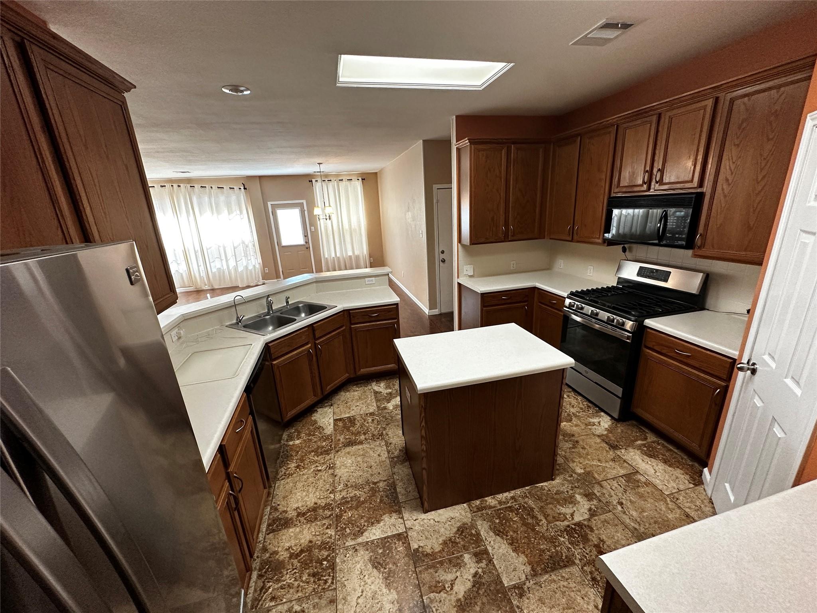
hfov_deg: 102.1
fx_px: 330
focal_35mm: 14
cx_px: 408
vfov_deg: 85.7
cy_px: 306
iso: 250
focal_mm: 2.22
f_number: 2.2
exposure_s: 1/120
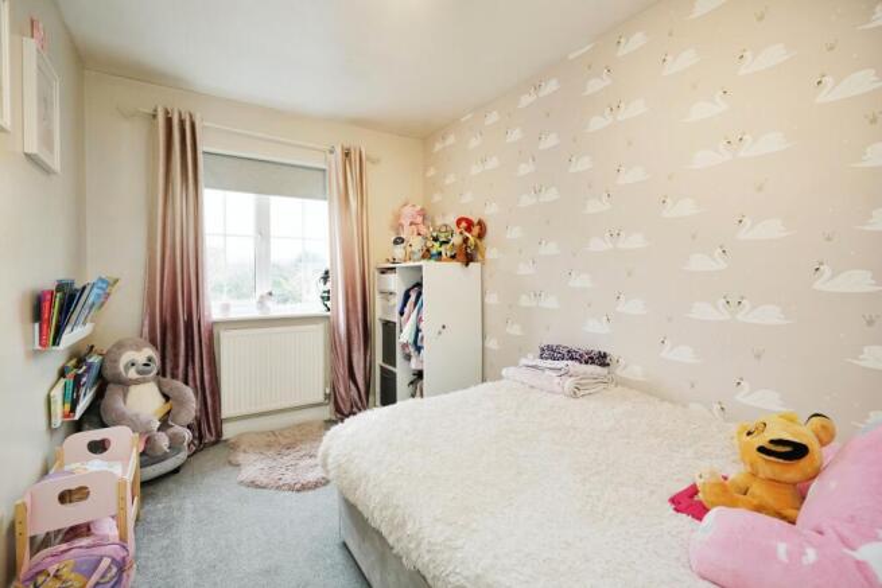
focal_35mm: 16
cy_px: 294
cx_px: 441
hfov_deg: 96.7
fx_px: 392
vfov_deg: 73.8
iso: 2000
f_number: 7.1
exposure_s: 1/25
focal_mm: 16
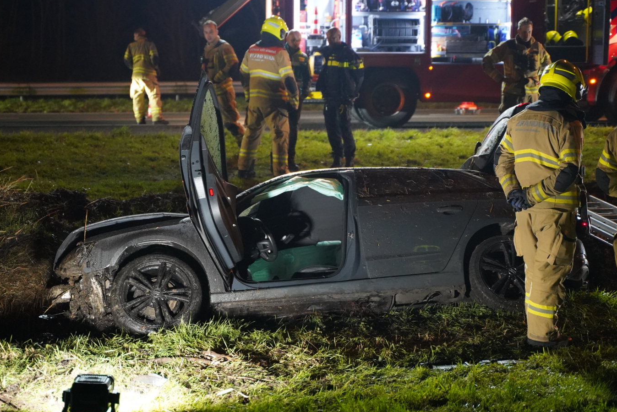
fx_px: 1235
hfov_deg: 28.1
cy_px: 185
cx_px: 307
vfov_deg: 18.9
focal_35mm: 72
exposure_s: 1/160
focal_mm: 60
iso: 8000
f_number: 2.8
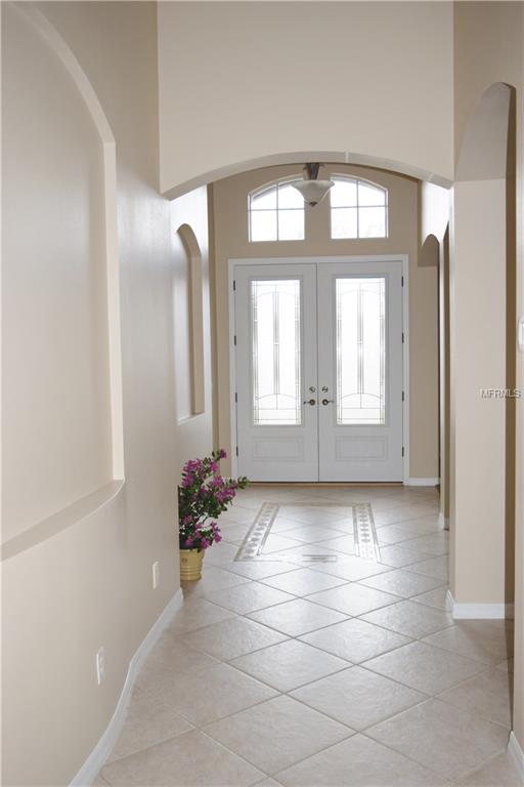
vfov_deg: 55.1
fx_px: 753
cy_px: 394
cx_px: 262
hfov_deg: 38.4
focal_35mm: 34
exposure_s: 1/200
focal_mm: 23
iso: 180
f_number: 3.8
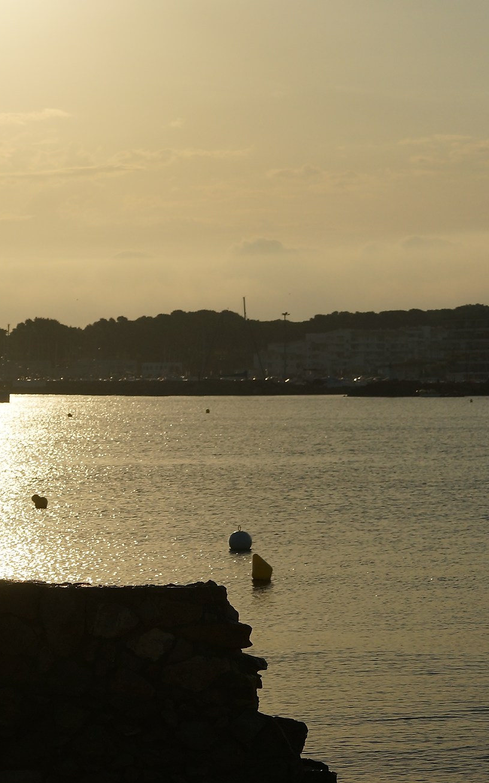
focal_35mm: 131
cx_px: -66
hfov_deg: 9.9
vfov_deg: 15.9
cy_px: 374
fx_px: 2793
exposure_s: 1/2500
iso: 400
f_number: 8
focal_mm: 70
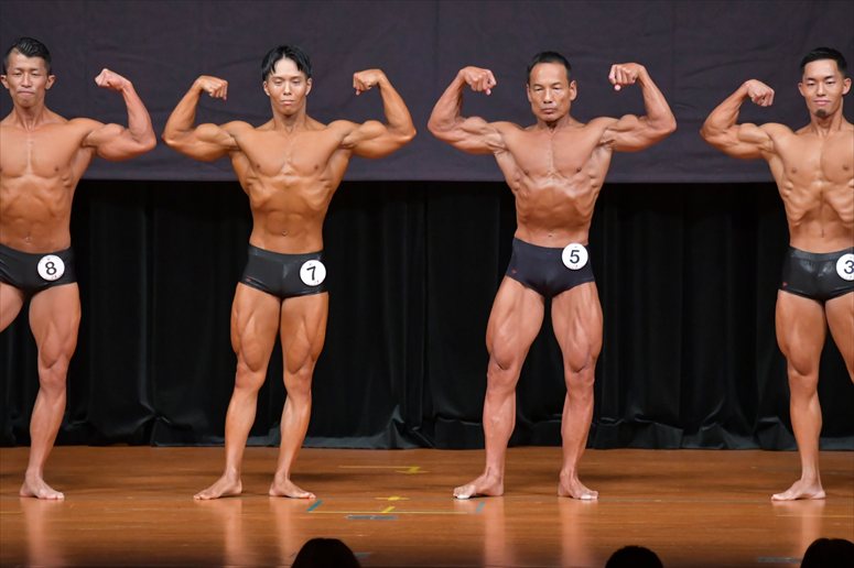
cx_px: 427
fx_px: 6402
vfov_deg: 5.1
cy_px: 284
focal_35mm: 270
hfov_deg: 7.6
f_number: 5.6
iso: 5000
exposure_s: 1/400
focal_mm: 180
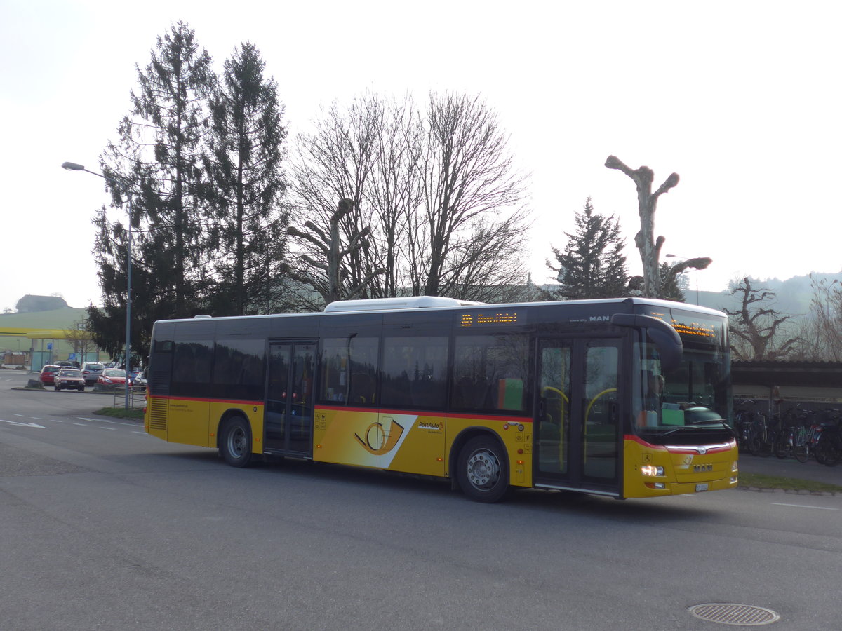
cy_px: 316
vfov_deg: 36.8
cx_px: 421
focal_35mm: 39
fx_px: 949
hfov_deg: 47.9
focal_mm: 8.4
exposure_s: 1/1300
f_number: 2.6
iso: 80
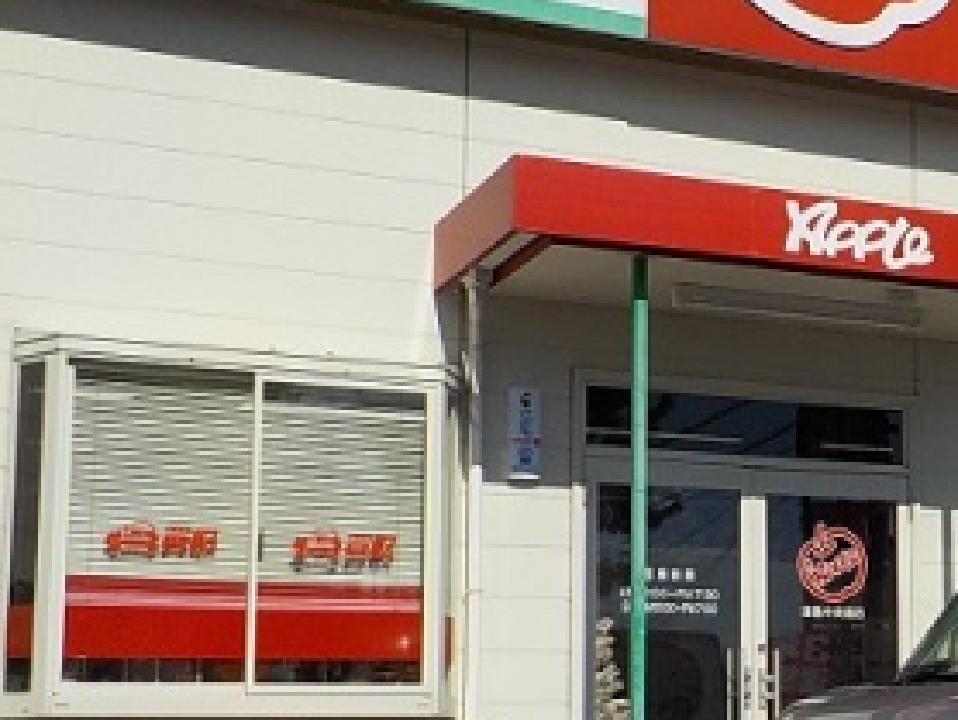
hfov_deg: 26.5
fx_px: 1911
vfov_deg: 21.3
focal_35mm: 69
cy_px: 479
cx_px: 975
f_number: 6.6
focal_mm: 4.1
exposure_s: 1/1000
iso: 125
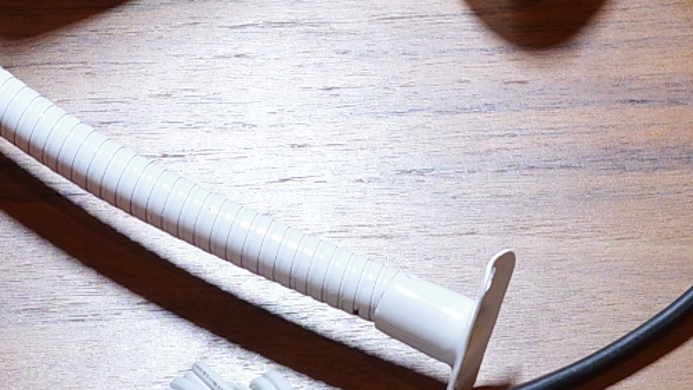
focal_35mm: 285
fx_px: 5238
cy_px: 41
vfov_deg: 4.3
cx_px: 300
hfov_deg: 7.6
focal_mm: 26
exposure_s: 1/80
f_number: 2.8
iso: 200
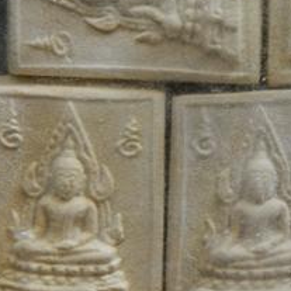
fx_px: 1817
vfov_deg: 9.1
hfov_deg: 9.1
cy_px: 46
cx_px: 254
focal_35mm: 191
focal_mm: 12.6
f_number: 4
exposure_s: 1/20
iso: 100
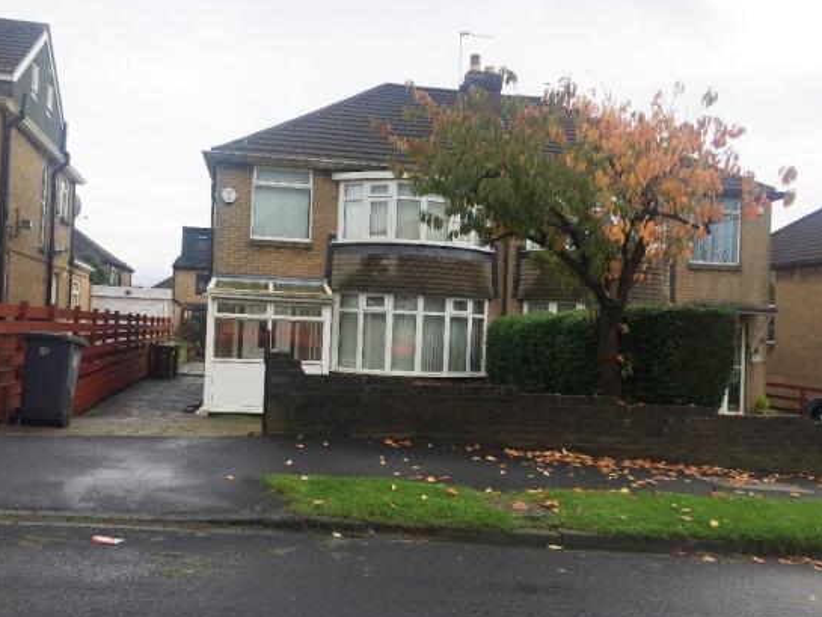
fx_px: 736
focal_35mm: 31
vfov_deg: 45.5
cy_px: 315
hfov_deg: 58.3
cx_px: 385
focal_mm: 4.15
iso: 32
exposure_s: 1/1080
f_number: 2.2
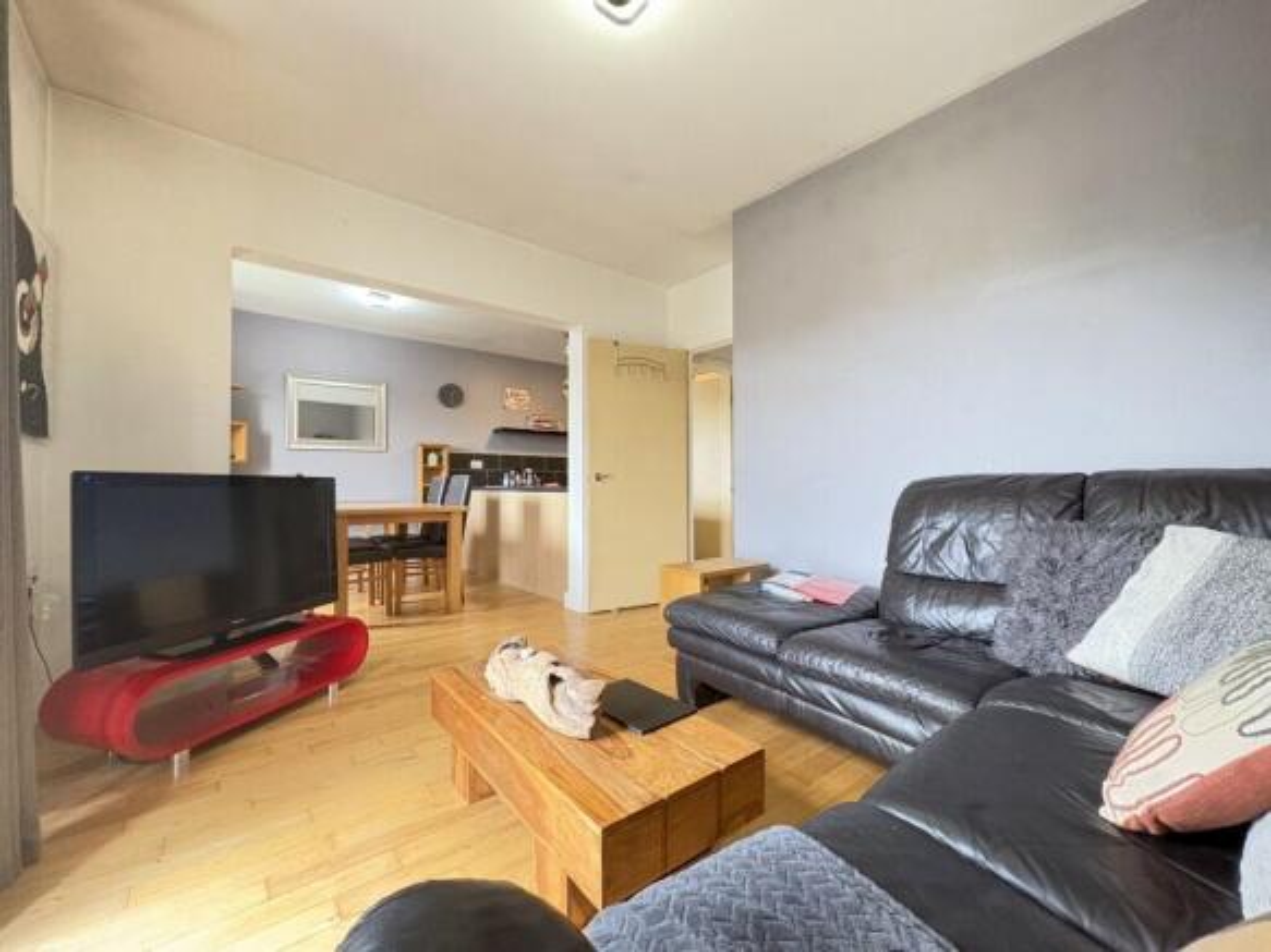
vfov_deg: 85.7
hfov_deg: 102.1
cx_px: 636
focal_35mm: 14
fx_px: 514
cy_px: 476
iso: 640
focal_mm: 2.22
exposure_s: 1/60
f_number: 2.2
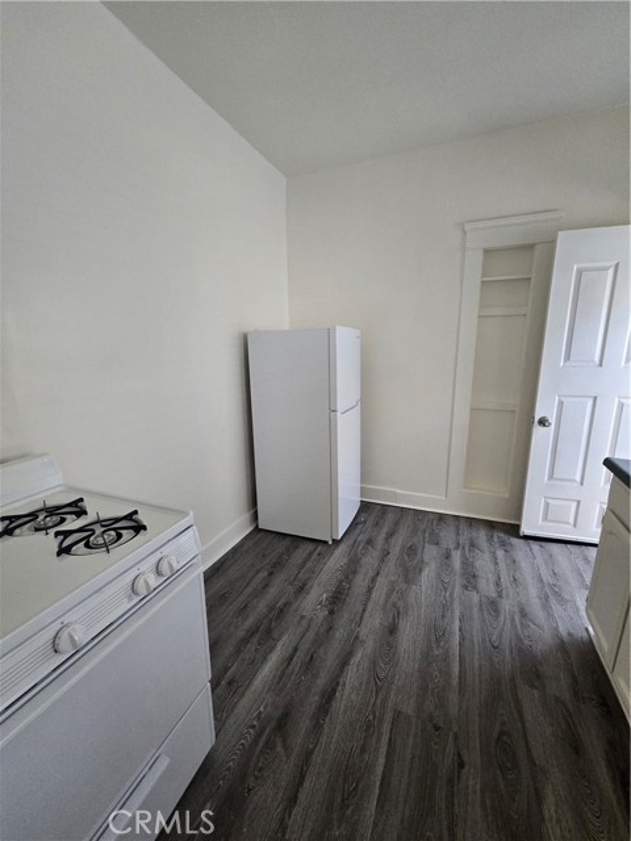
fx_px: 316
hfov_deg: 89.9
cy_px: 420
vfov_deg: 106.2
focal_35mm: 13
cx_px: 316
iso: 400
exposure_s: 1/100
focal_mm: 2.2
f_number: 2.2
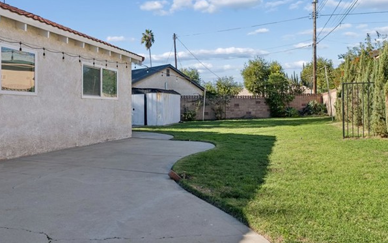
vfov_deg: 43.6
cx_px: 152
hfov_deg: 65.7
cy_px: 72
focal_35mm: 28
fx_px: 296
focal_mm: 16
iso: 200
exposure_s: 1/250
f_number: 8
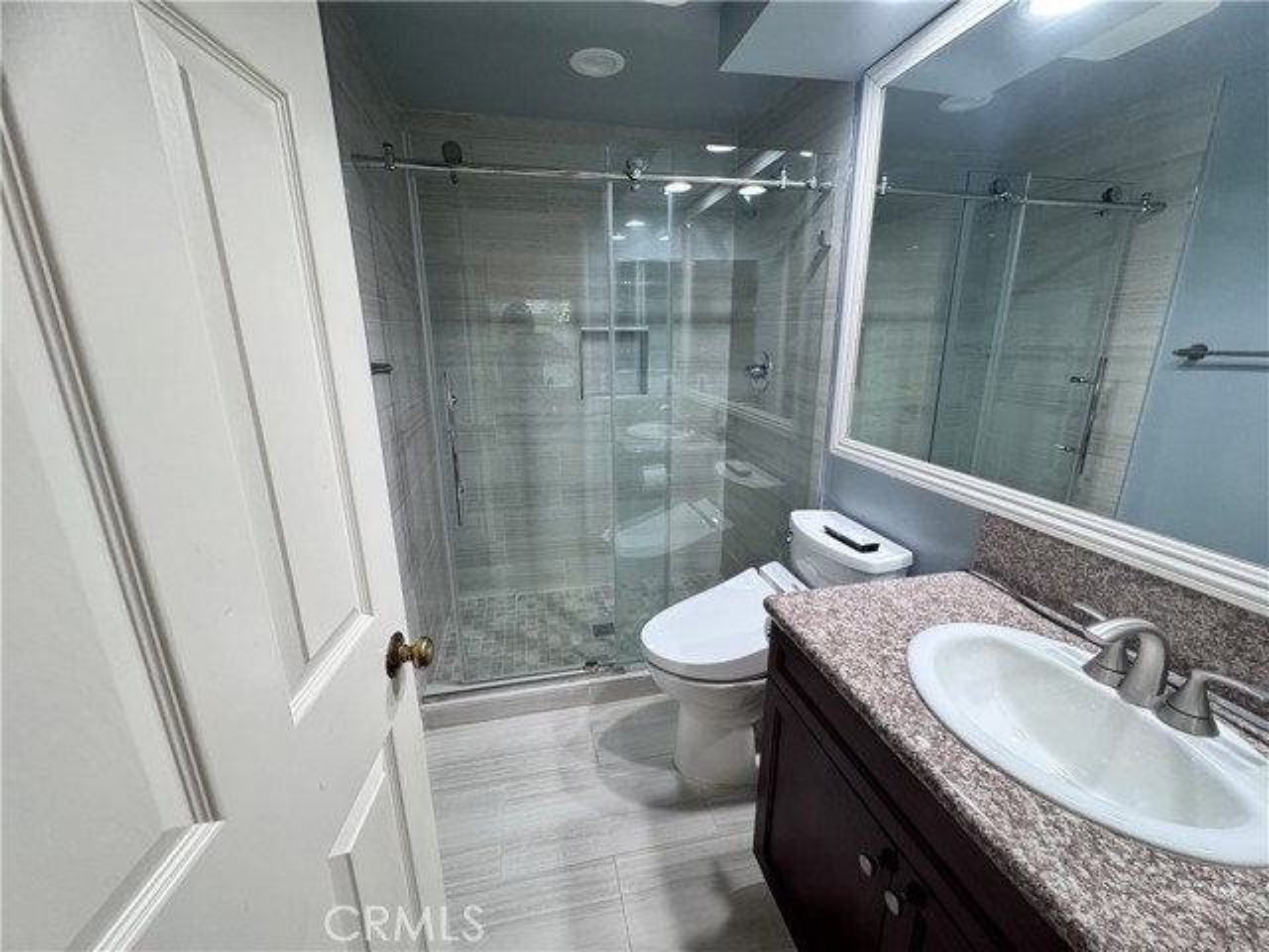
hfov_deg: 102.1
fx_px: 513
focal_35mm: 14
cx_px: 634
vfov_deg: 85.7
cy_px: 476
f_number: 2.2
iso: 320
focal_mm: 2.22
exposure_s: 1/120
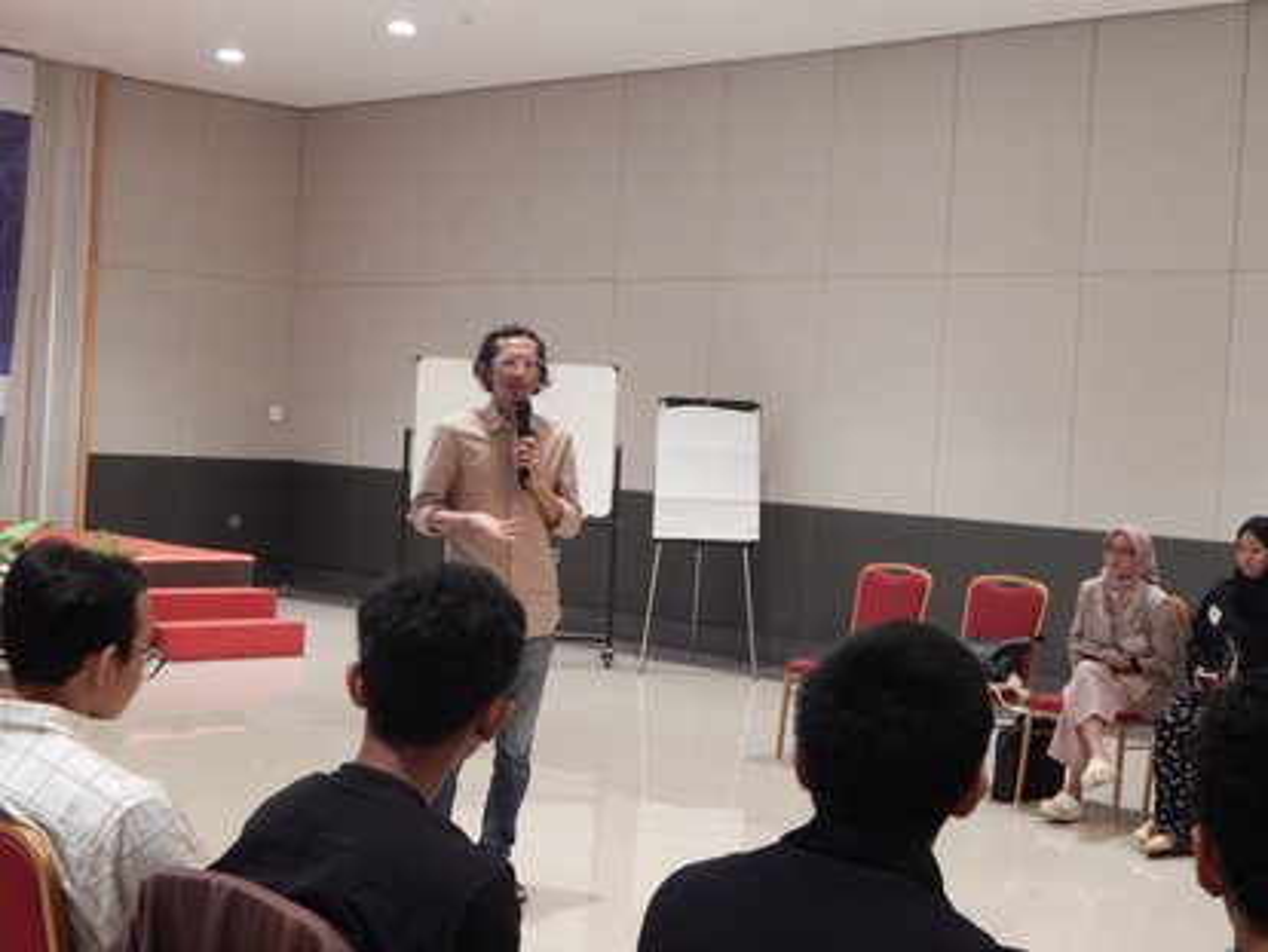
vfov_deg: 26.6
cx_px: 634
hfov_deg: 34.9
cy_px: 476
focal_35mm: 55
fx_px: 2016
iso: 400
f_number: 3.8
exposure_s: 1/13
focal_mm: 9.7
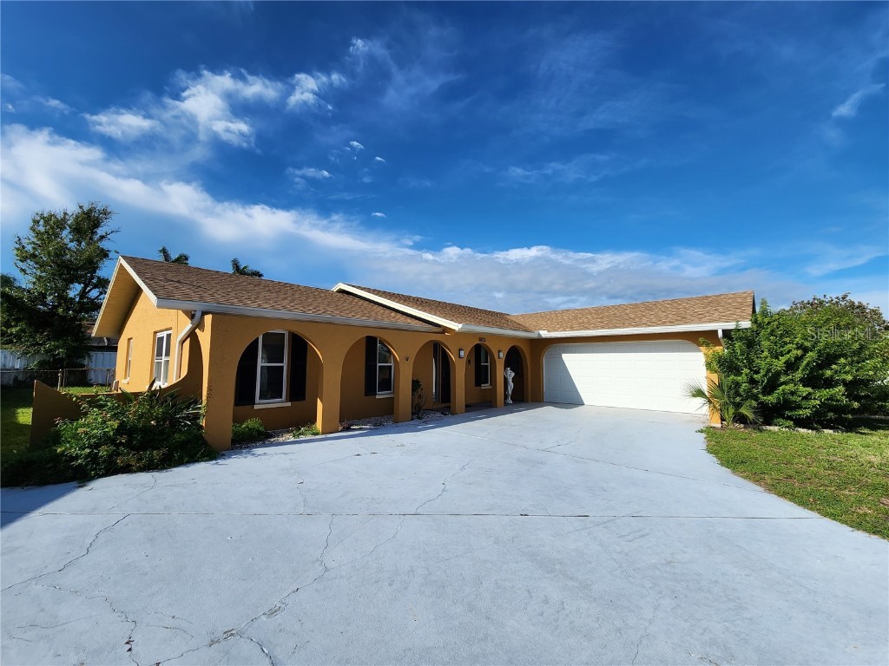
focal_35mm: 13
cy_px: 333
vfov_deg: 89.9
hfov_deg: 106.2
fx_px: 334
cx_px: 444
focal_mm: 2.2
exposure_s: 1/3143
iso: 50
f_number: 2.2
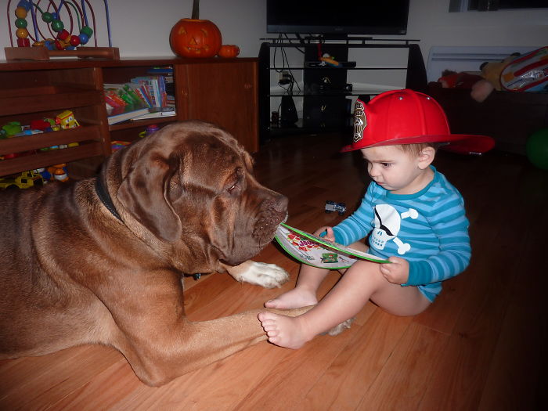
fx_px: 396
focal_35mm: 25
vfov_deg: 54.9
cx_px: 274
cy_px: 206
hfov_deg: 69.4
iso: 100
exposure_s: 1/125
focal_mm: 4.1
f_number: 3.3
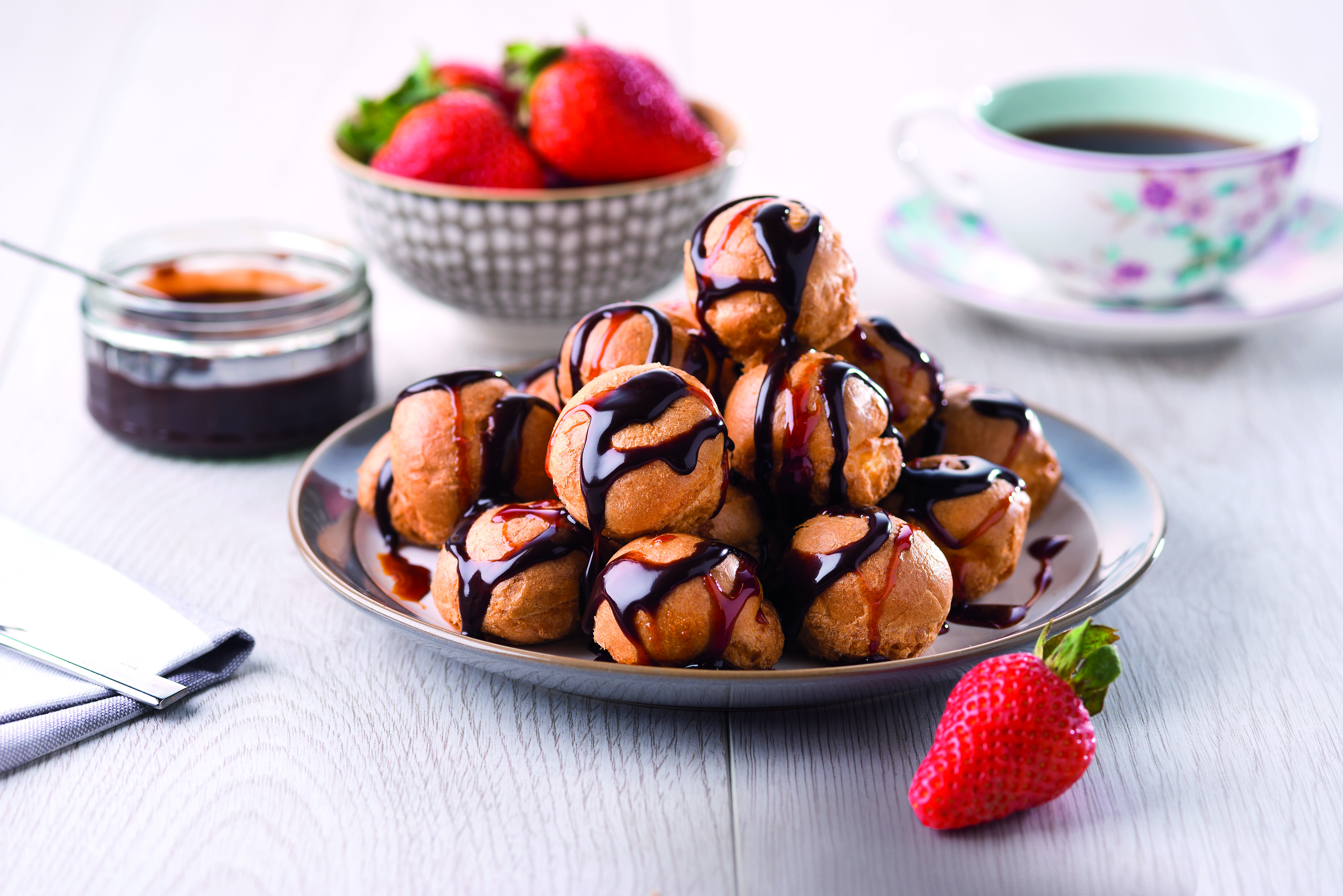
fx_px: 3918
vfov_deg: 13.1
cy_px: 448
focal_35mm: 105
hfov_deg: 19.5
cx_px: 672
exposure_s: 1/125
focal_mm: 105
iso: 100
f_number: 5.6
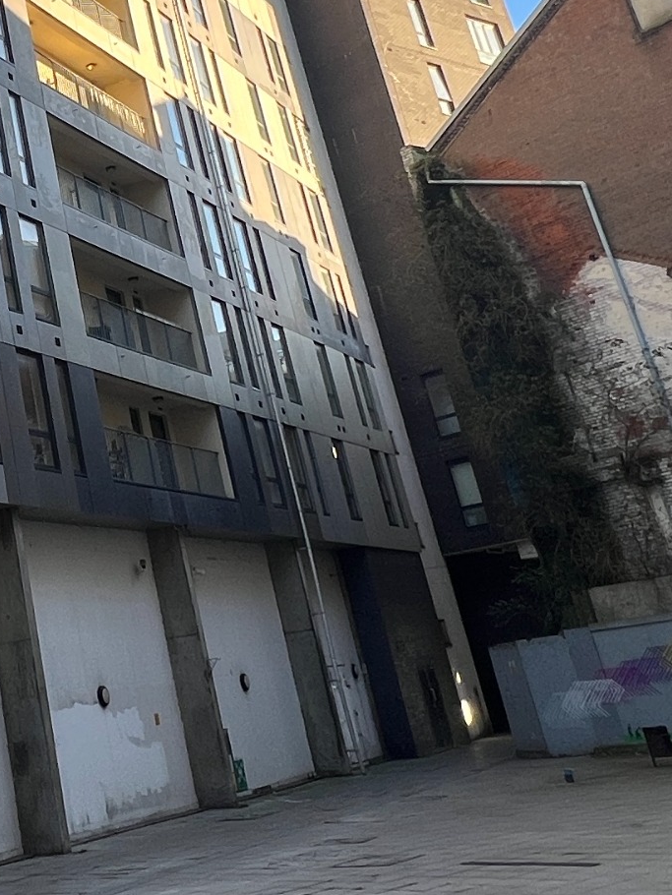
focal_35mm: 48
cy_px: 138
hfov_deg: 26.8
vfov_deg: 37.7
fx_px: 1242
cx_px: -139
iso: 32
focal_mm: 1.57
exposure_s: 1/355
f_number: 1.8
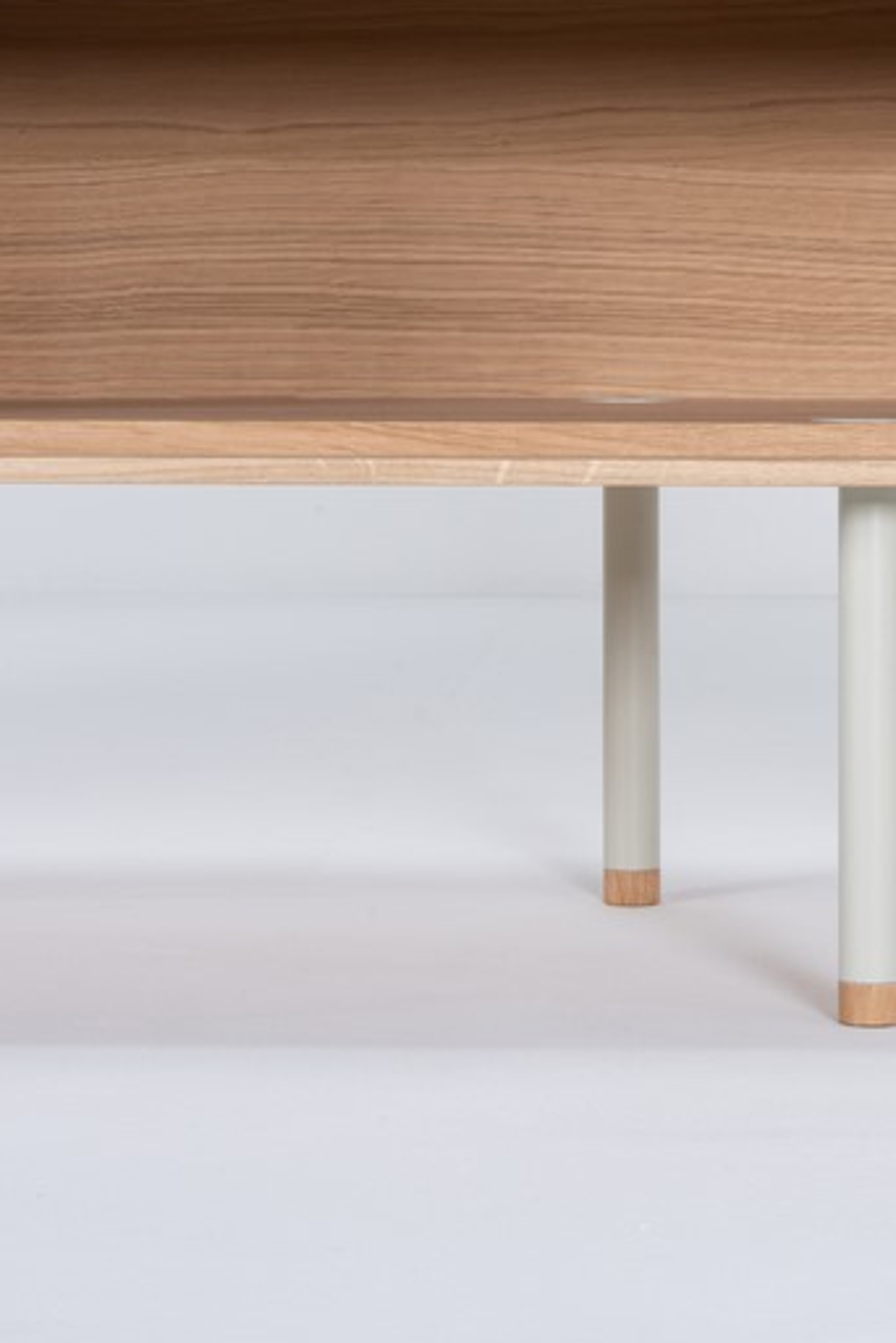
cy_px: 246
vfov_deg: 17.3
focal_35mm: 117
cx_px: 806
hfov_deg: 11.6
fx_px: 4368
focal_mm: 60
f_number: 18
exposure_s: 1/250
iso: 100
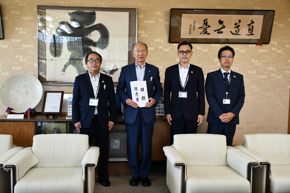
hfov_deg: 53.1
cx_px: 145
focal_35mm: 36
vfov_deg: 36.9
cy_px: 96
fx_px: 290
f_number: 3.8
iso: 800
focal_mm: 24
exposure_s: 1/125
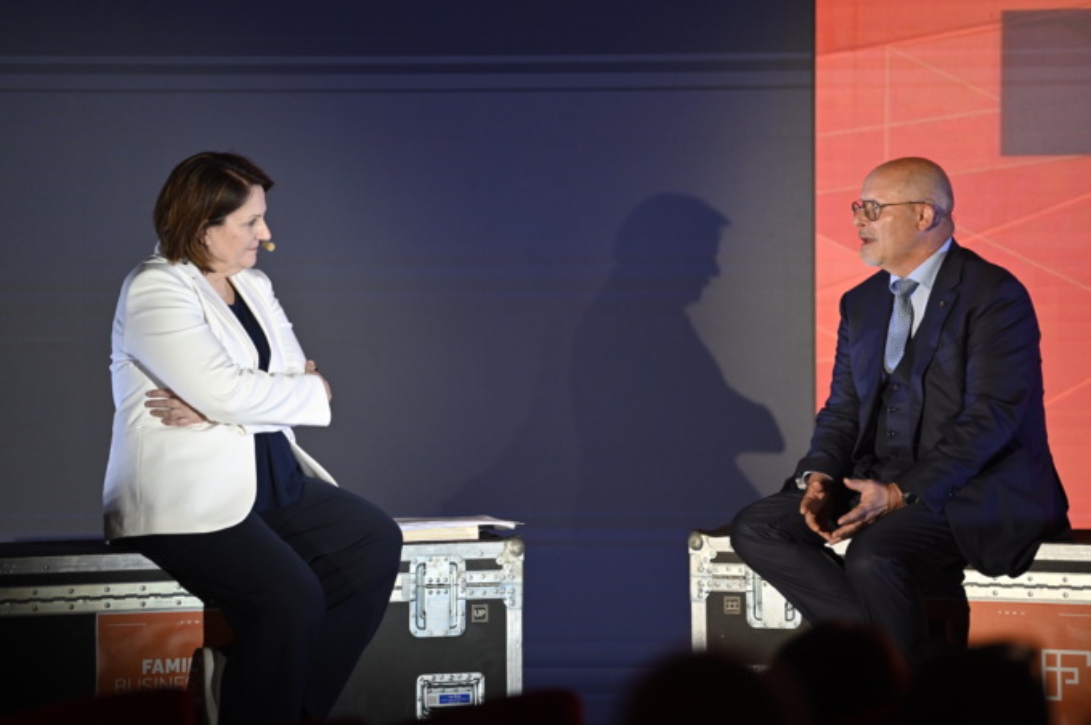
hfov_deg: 10.8
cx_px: 546
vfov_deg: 7.2
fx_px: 5752
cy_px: 362
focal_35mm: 190
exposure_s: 1/250
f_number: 2.8
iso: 1600
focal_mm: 190
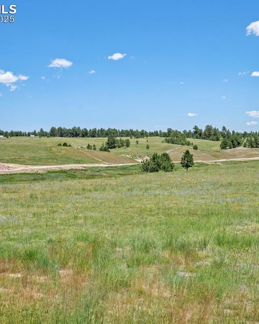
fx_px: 479
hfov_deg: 30.1
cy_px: 160
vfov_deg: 37.3
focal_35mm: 50
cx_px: 167
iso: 100
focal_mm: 35
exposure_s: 1/200
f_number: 7.1
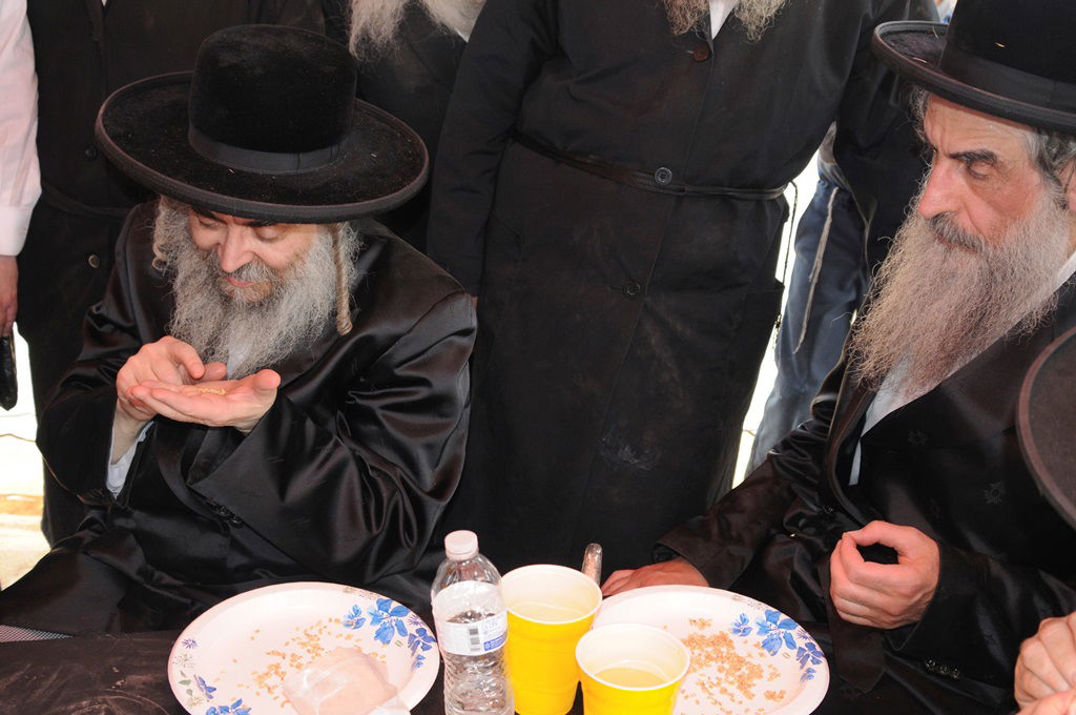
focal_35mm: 42
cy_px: 358
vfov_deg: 31.8
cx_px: 538
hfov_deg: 46.5
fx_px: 1254
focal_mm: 28
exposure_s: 1/160
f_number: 4.5
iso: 640
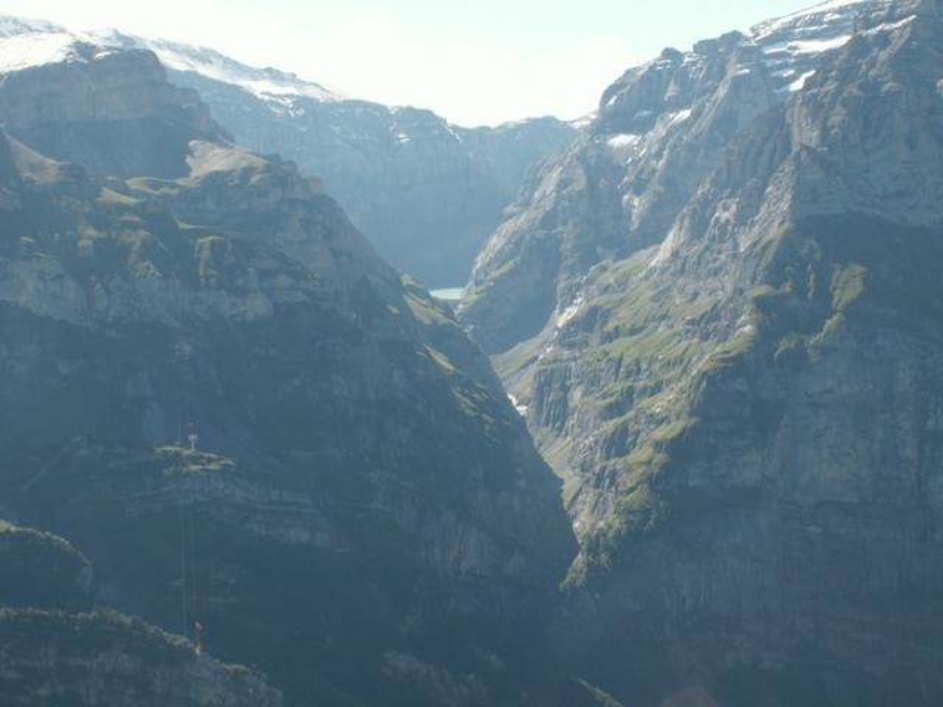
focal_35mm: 69
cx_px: 472
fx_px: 1880
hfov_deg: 28.2
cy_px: 354
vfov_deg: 21.3
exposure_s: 1/80
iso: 50
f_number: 8
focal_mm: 11.51
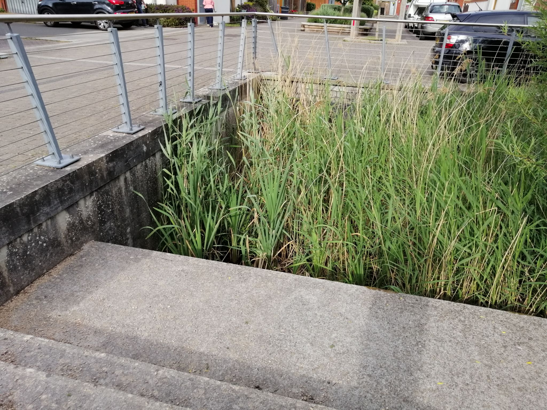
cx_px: 274
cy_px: 205
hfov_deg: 65.3
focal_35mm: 27
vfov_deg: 51.4
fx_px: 427
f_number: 1.8
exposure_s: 1/543
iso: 50
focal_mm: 3.95
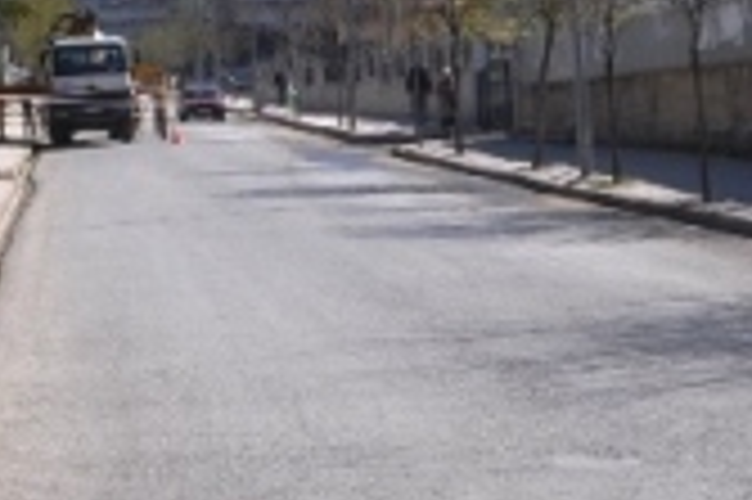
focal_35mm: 129
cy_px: 88
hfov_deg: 14.7
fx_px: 2692
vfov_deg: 10.6
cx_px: -401
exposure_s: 1/400
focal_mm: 18
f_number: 10
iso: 200
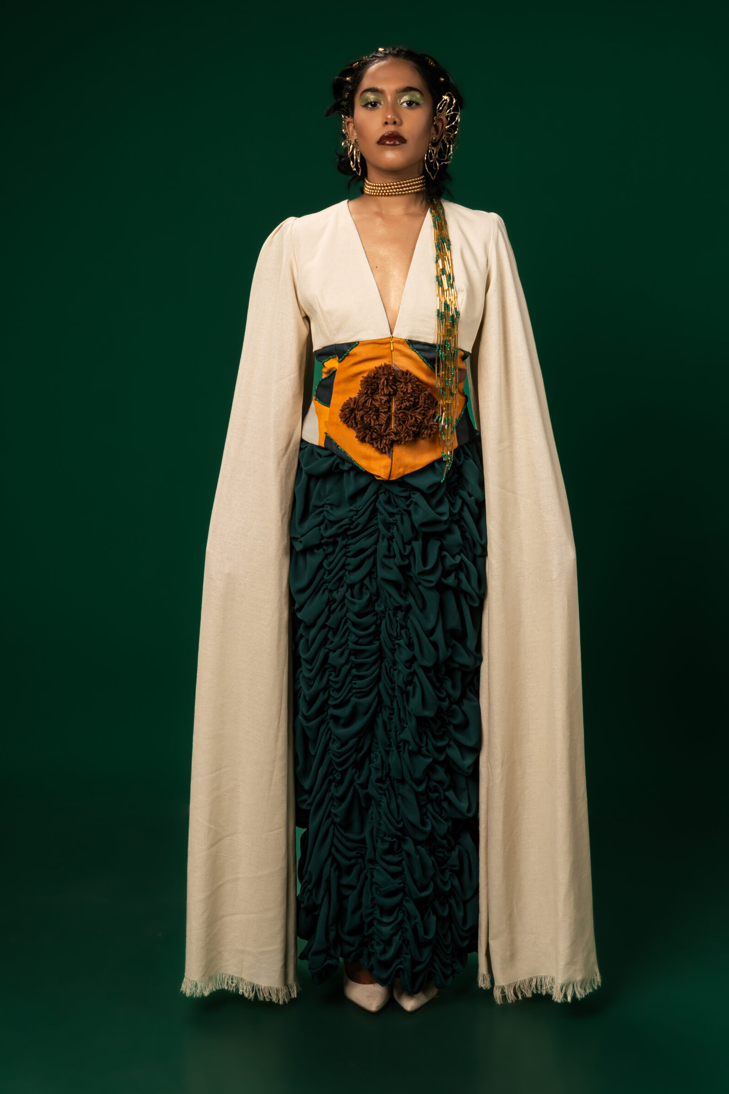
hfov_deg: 23.4
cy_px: 510
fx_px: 1761
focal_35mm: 58
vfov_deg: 34.5
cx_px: 387
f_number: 5.6
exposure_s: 1/100
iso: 100
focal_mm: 36
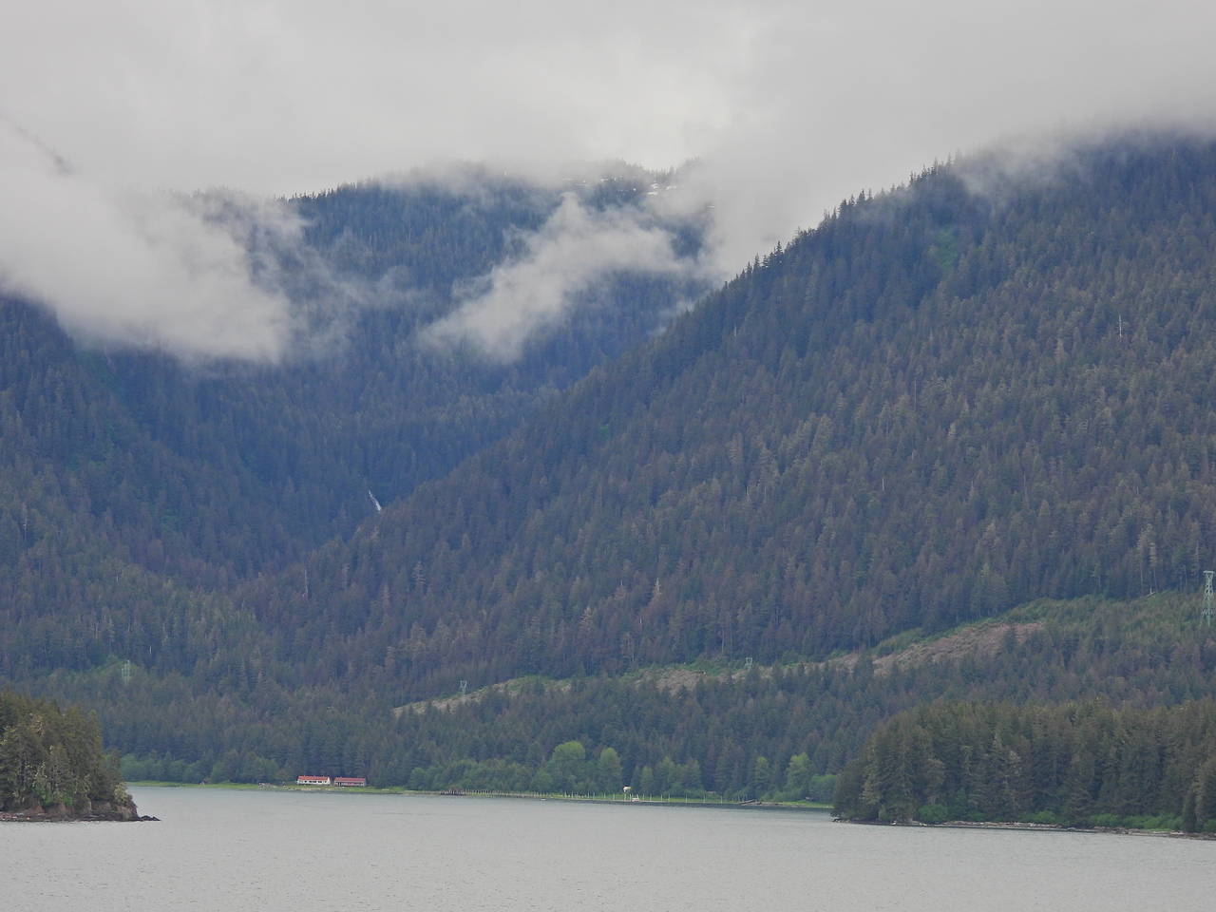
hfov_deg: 14.6
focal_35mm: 135
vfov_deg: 11.0
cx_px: 608
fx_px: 4742
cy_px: 456
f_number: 4
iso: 100
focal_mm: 24.1
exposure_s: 1/500
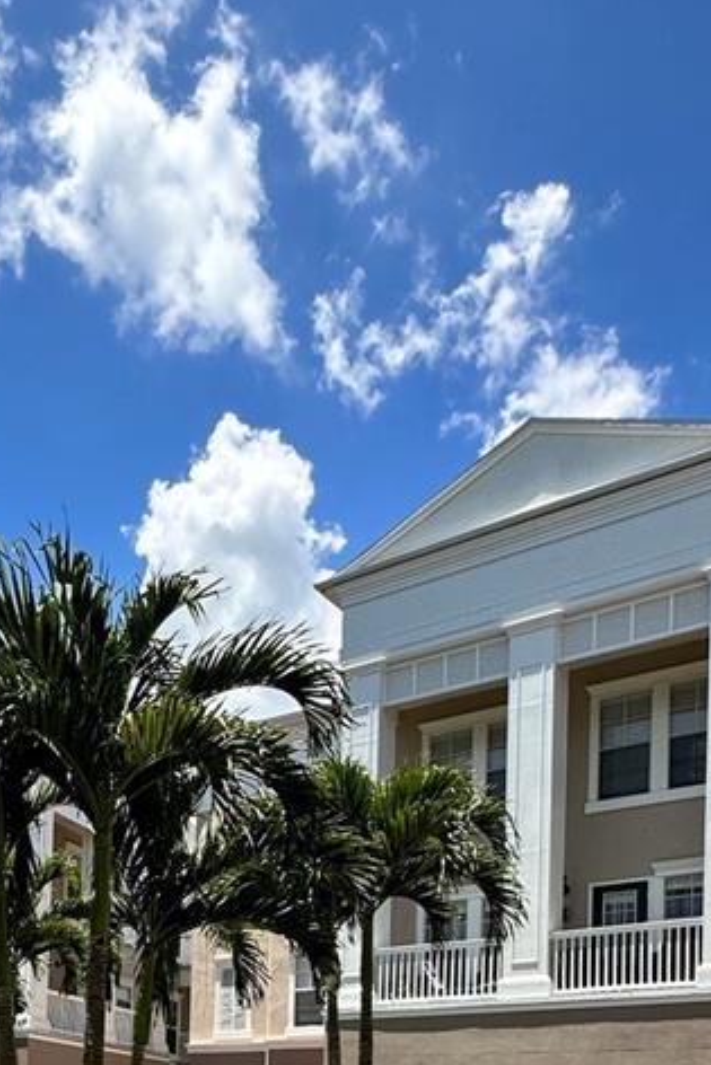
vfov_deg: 42.6
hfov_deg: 35.0
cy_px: 1128
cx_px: 156
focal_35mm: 37
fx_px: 1095
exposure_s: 1/1114
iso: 50
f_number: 2.2
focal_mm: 2.22
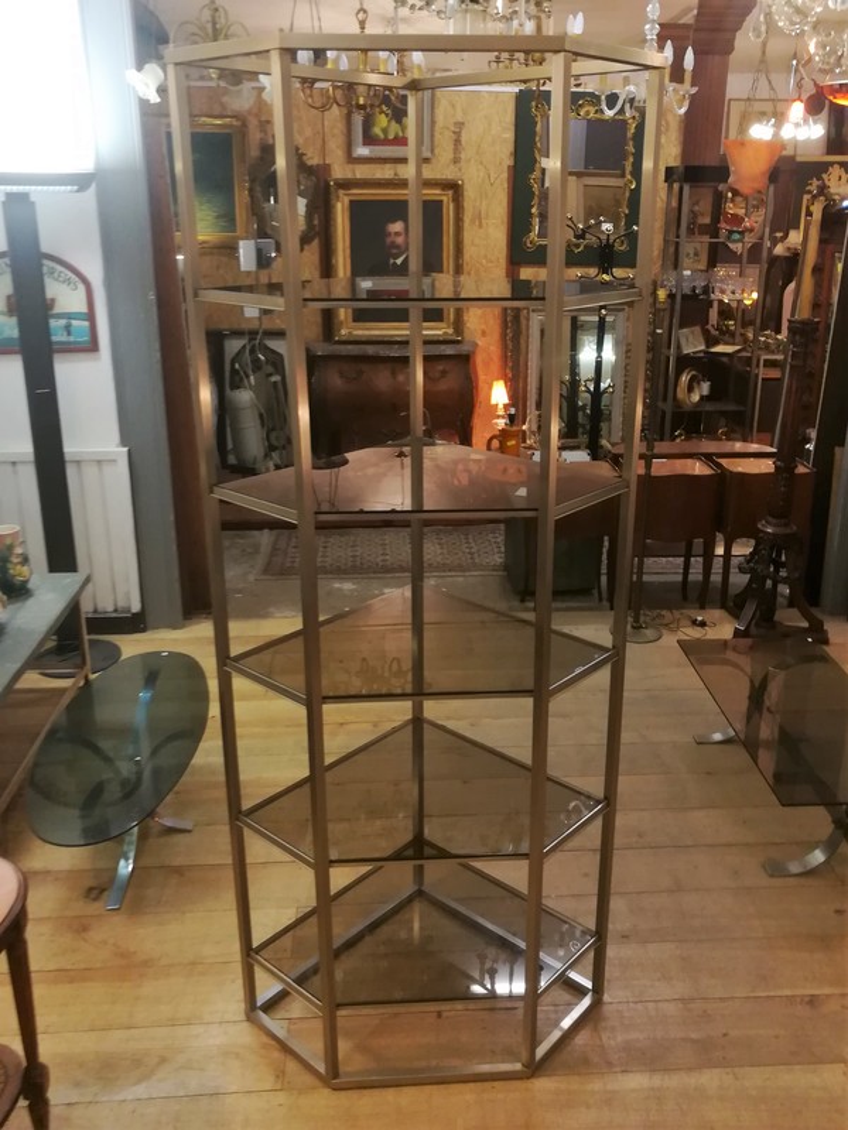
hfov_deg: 53.1
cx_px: 424
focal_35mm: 26
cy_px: 565
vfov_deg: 67.3
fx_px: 849
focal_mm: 3.83
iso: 250
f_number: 2.2
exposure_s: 1/33.3
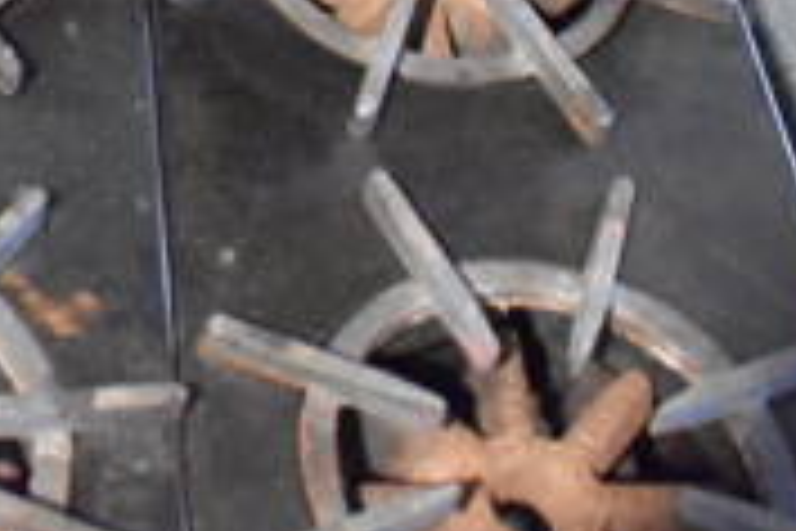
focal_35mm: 93
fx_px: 2056
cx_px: -157
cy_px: -320
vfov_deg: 13.6
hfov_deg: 20.5
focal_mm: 18
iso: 12800
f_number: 3.5
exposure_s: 1/125
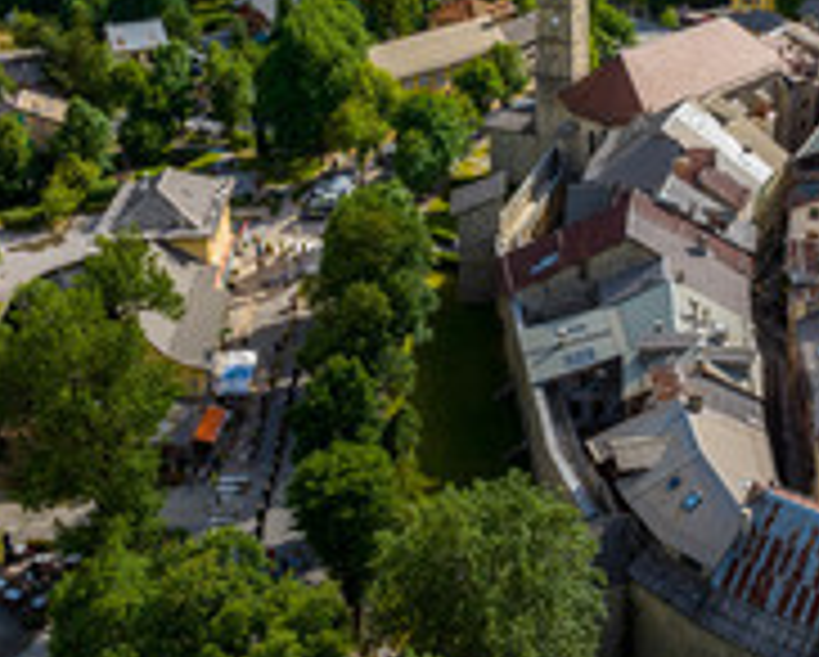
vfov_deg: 31.0
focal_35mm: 48
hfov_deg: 38.4
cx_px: 536
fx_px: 1165
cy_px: 166
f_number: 11
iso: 200
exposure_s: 1/200
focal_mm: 12.3
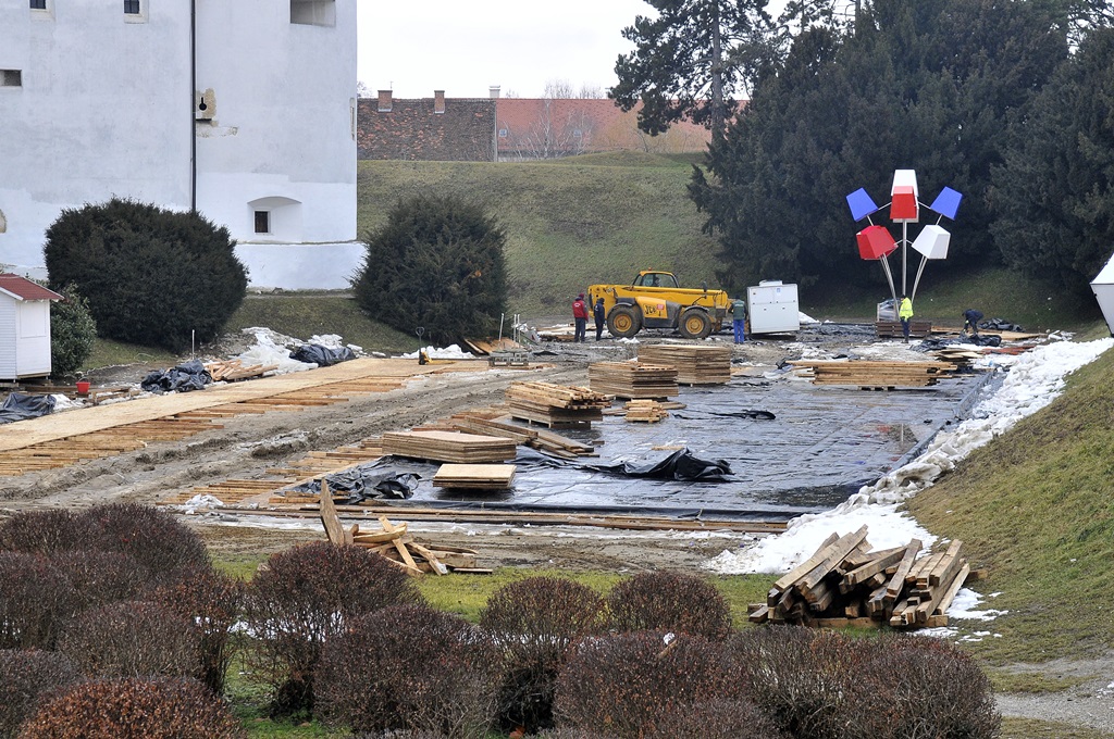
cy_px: 370
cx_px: 557
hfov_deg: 24.6
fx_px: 2550
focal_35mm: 82
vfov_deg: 16.5
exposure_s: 1/320
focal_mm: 55
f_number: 6.3
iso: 640
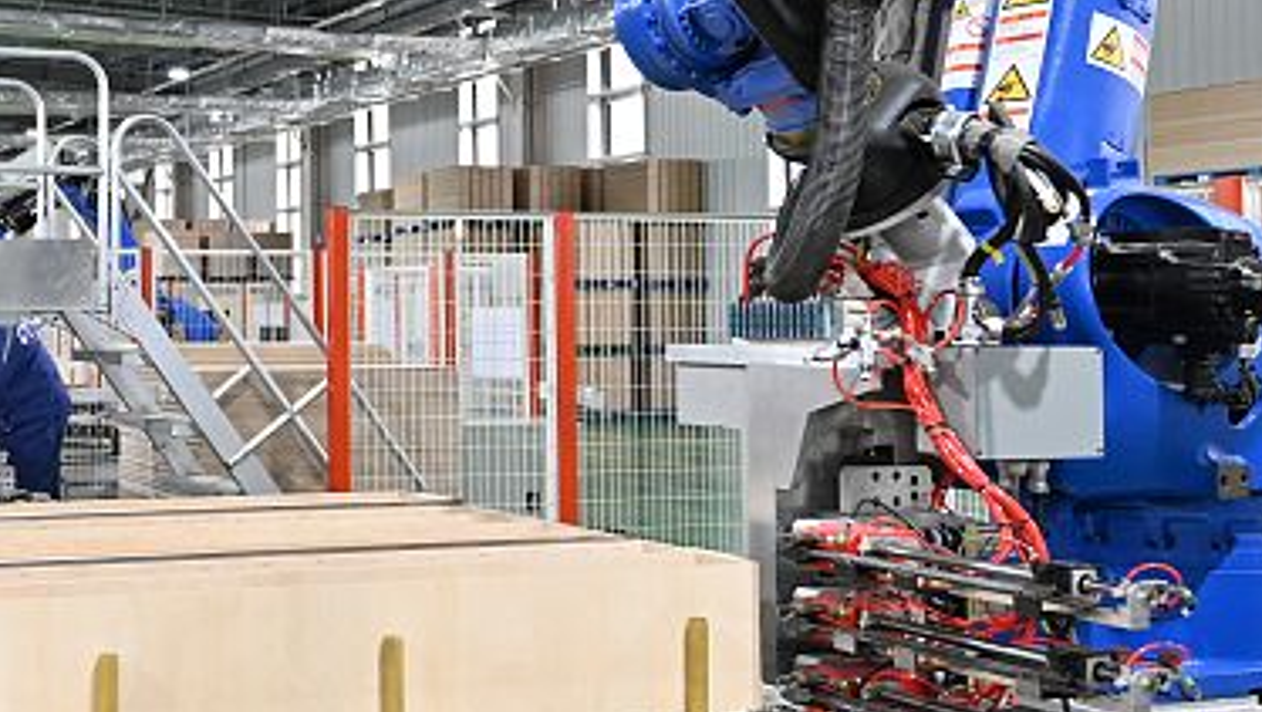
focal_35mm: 47
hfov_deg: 39.0
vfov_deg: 25.4
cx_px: 20
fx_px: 1574
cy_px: 240
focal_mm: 14
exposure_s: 1/100
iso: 1000
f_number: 2.8
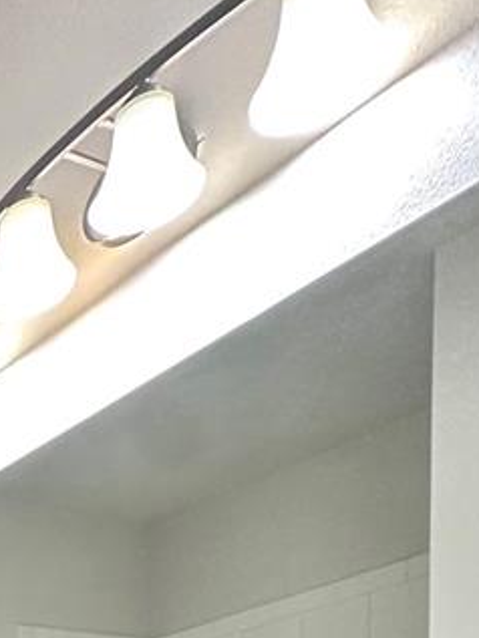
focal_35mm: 53
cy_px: 996
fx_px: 977
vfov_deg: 25.4
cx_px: -360
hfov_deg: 20.4
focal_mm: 2.22
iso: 250
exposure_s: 1/120
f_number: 2.2
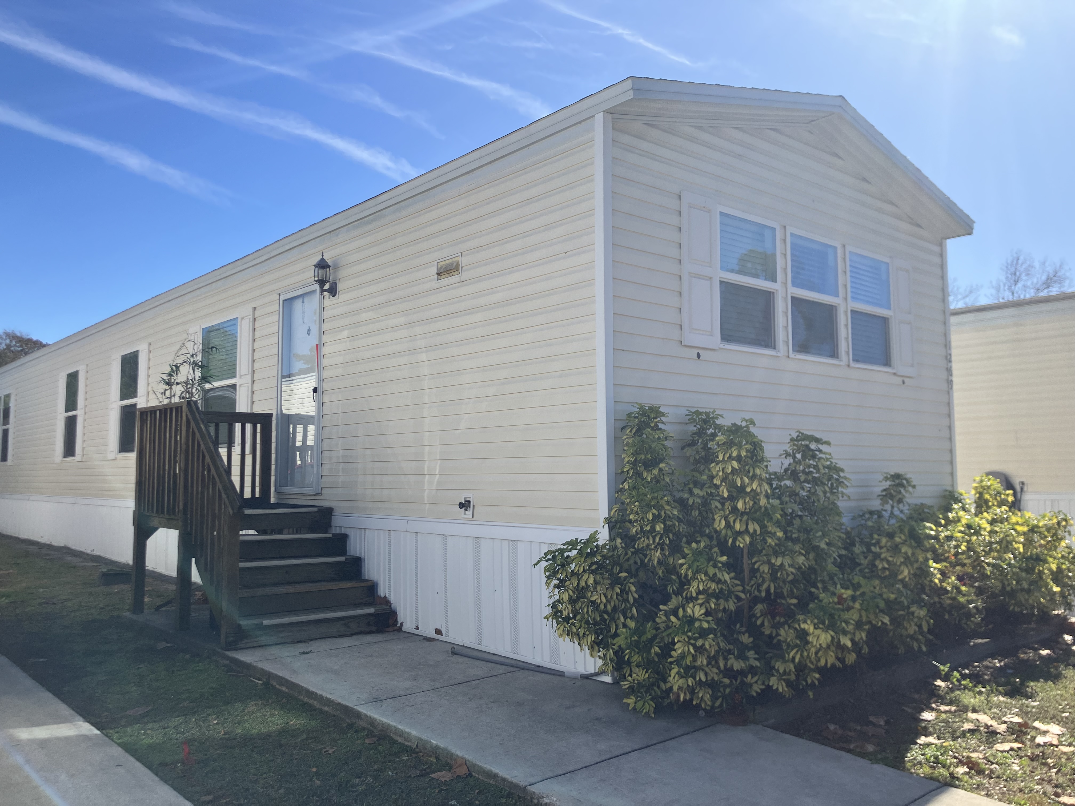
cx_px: 538
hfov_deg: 63.4
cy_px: 403
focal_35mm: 28
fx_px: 870
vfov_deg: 49.7
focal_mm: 3.99
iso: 32
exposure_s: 1/2433
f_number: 1.8
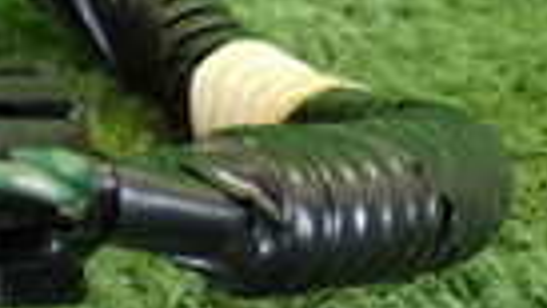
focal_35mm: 196
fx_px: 2842
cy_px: -384
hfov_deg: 10.2
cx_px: -539
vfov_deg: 6.0
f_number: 2.8
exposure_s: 1/125
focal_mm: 7.31
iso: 1250
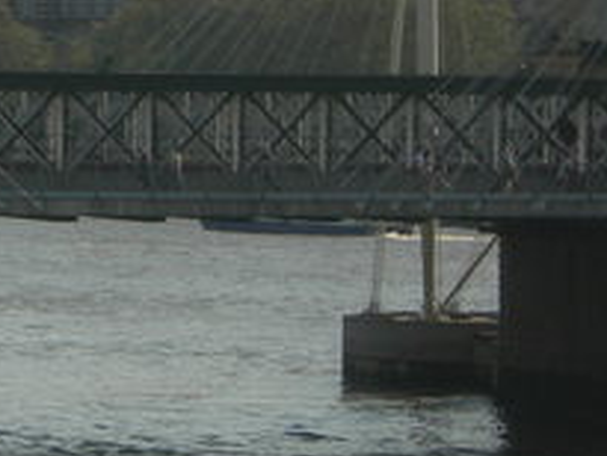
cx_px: -379
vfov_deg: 3.4
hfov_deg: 4.5
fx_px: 7720
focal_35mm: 440
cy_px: -252
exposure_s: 1/280
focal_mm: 23.4
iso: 50
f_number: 8.2
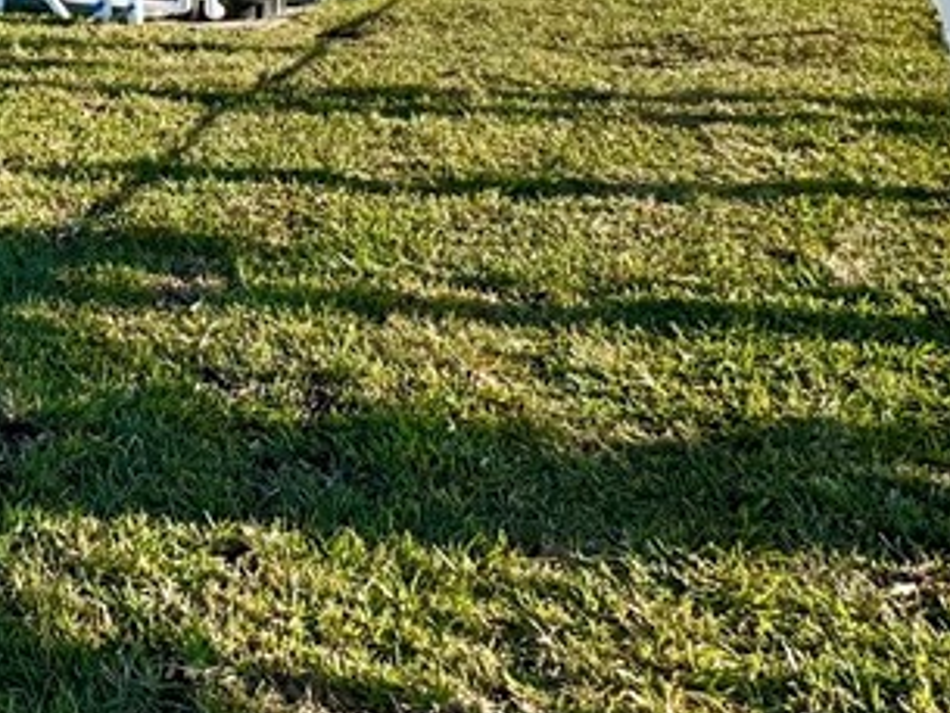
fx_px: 1290
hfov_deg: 33.5
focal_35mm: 47
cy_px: -68
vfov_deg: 28.2
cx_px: -168
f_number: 2.2
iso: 50
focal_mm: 2.22
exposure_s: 1/980
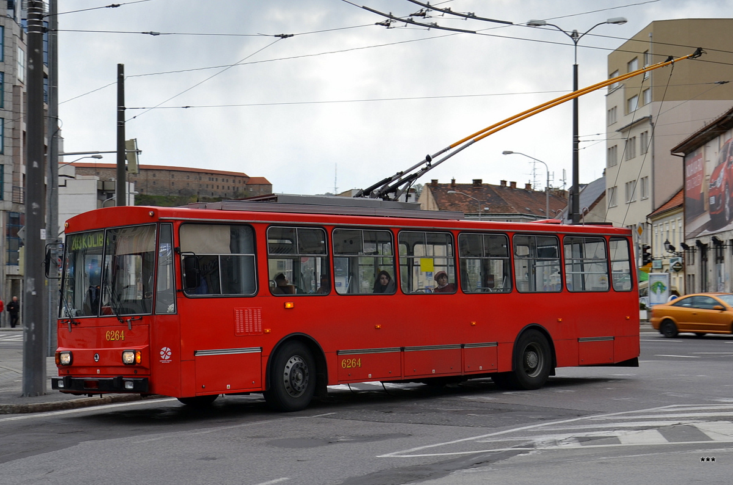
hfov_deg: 43.7
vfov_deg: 29.7
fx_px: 914
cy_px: 242
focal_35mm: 45
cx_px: 366
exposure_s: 1/160
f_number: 6.3
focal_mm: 30
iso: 100
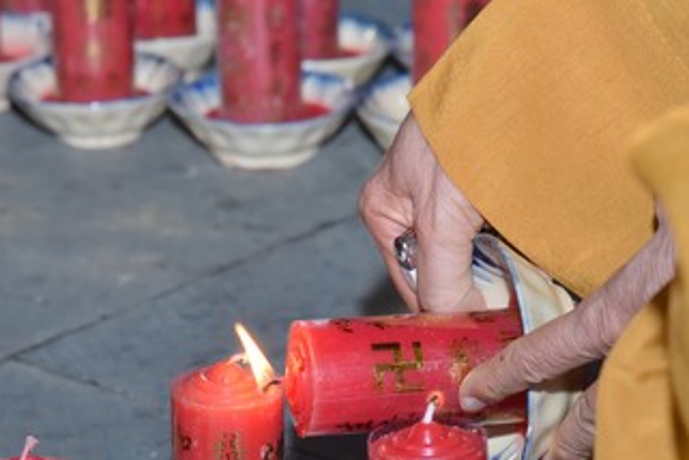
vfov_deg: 5.6
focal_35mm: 243
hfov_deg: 8.5
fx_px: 4650
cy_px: 426
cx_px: 258
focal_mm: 120
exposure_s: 1/200
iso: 1250
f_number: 9
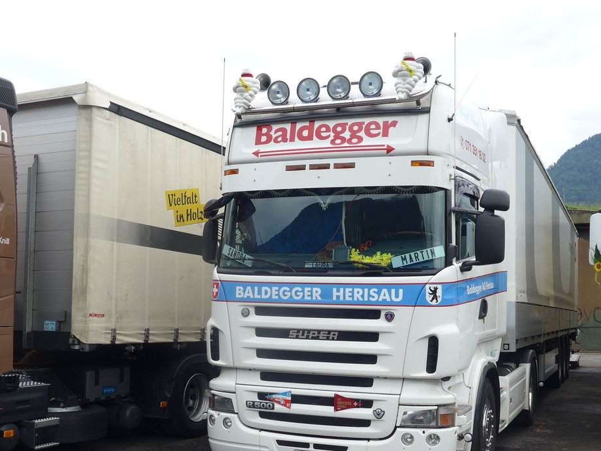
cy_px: 277
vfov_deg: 32.7
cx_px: 318
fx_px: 764
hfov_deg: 42.9
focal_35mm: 44
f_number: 2.8
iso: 80
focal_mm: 7
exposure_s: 1/400
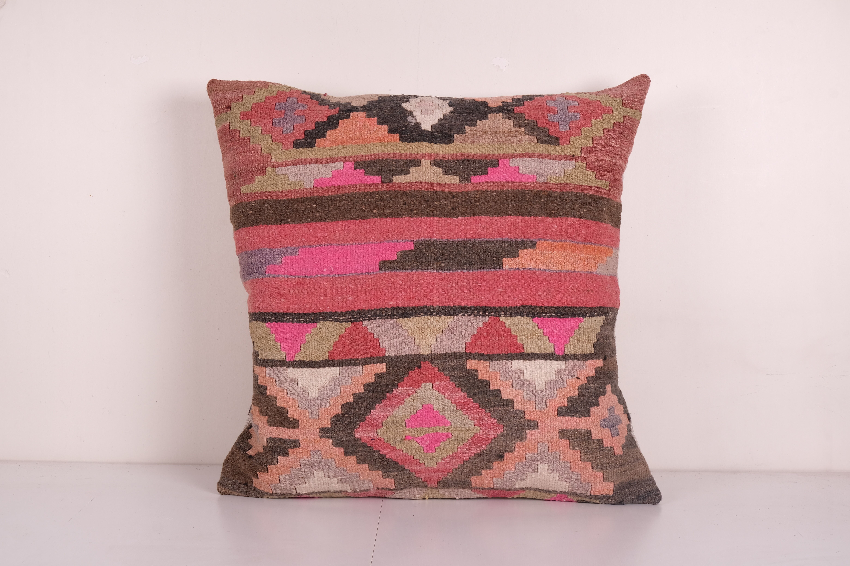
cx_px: 425
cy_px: 283
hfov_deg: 36.9
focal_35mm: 54
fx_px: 1275
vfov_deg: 25.1
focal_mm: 35.8
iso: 80
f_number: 13
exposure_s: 1/160
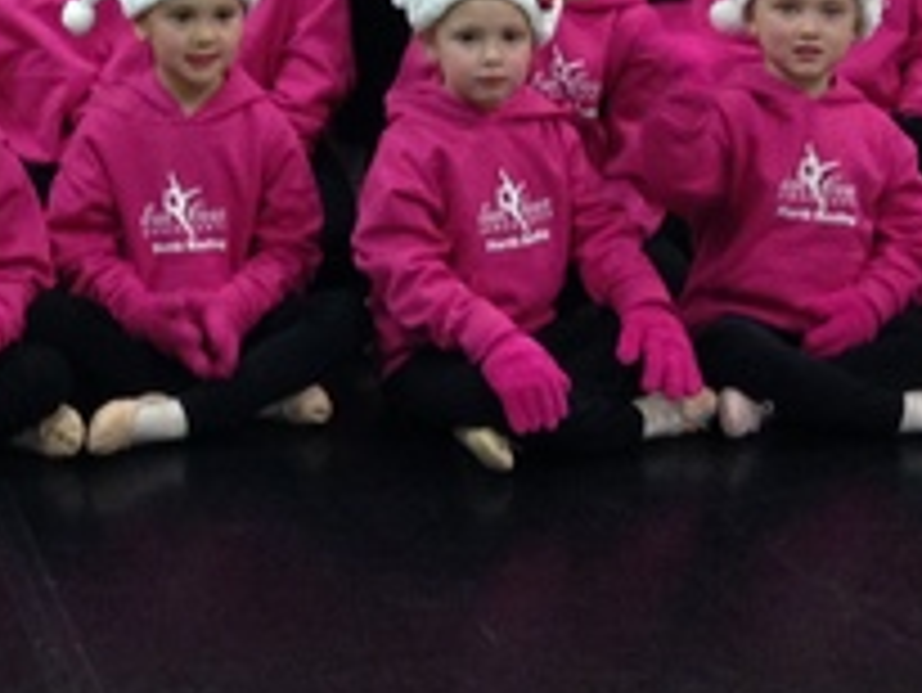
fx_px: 3091
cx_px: -27
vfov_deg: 12.3
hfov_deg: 16.6
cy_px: -297
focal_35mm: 116
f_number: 2.4
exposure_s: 1/20
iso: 160
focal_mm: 4.12
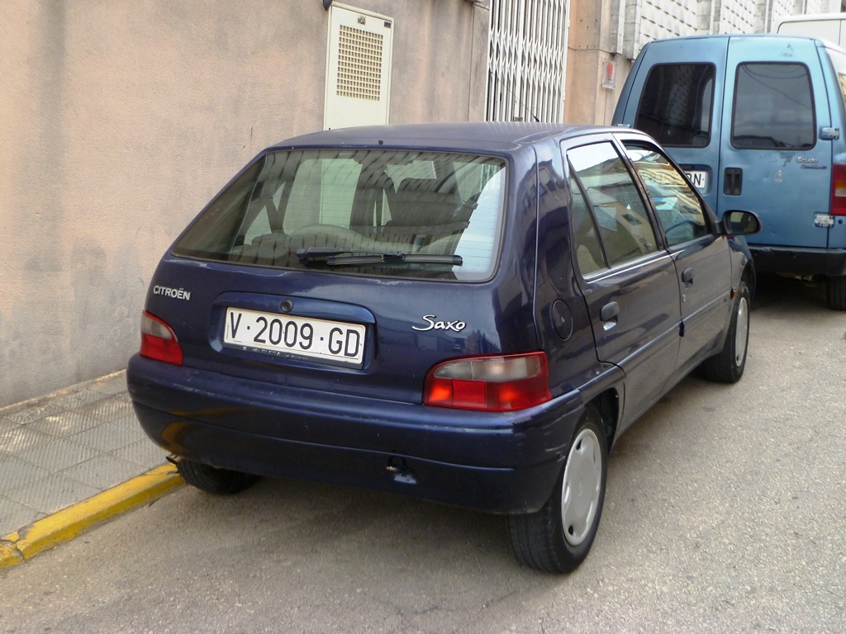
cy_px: 317
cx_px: 423
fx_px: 782
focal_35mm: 32
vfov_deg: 44.2
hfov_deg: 56.8
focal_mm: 5.7
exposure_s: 1/250
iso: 160
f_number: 3.5
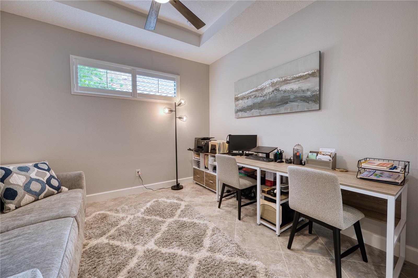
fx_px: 162
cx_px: 209
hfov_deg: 104.3
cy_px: 139
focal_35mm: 14
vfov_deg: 81.1
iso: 200
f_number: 8
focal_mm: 14
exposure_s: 1/20
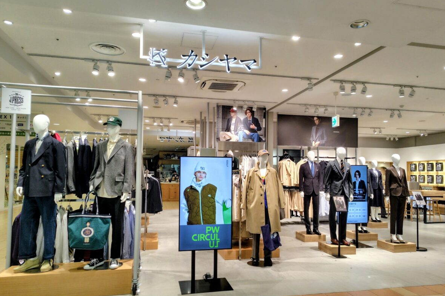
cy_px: 162
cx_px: 232
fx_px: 321
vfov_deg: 49.5
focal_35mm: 26
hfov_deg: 69.4
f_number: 1.9
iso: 163
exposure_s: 1/120
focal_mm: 5.6
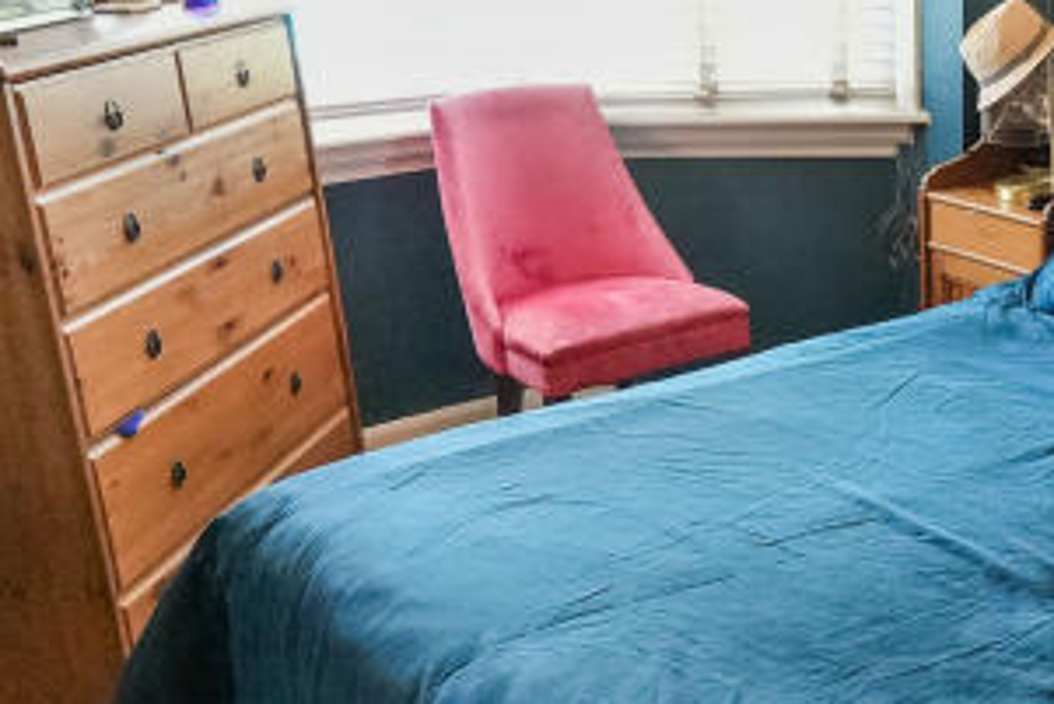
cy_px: 370
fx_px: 1494
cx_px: 1001
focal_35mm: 51
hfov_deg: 35.9
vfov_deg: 26.5
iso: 4000
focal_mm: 10
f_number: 4
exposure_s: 1/160
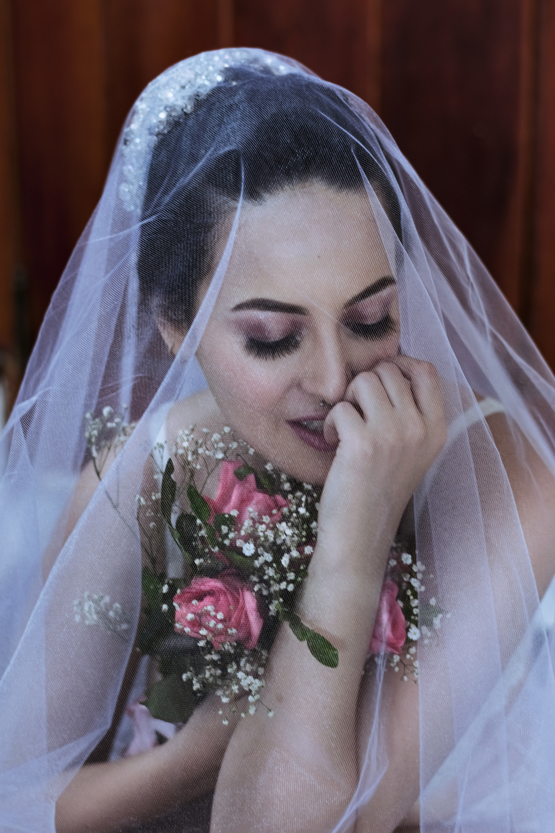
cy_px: 416
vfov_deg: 27.0
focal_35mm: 75
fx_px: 1734
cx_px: 278
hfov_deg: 18.2
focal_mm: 50
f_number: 2.5
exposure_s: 1/100
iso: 320
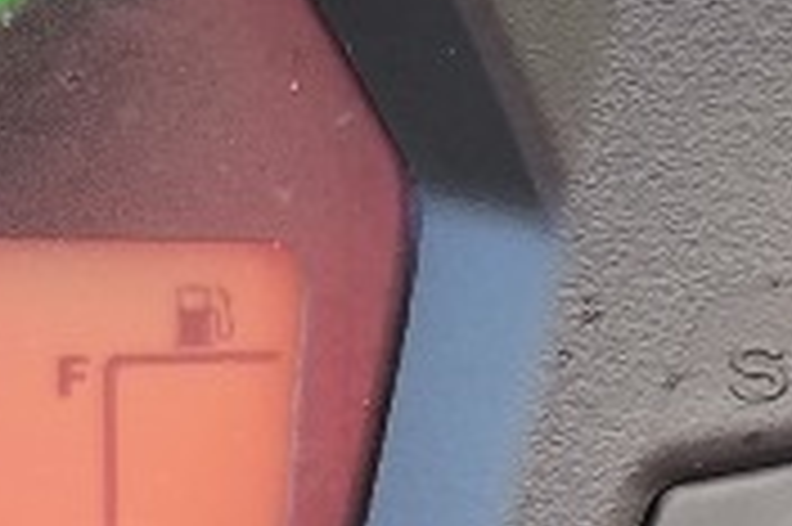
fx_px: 9319
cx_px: -938
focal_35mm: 424
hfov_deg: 4.8
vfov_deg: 3.2
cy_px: 683
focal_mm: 4.71
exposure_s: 1/120
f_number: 1.7
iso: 80
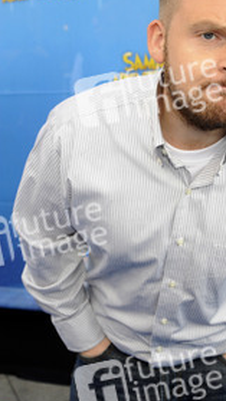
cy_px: 165
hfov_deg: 18.1
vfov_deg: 31.8
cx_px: 190
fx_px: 703
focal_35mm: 66
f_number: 7.1
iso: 400
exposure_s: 1/160
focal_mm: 44
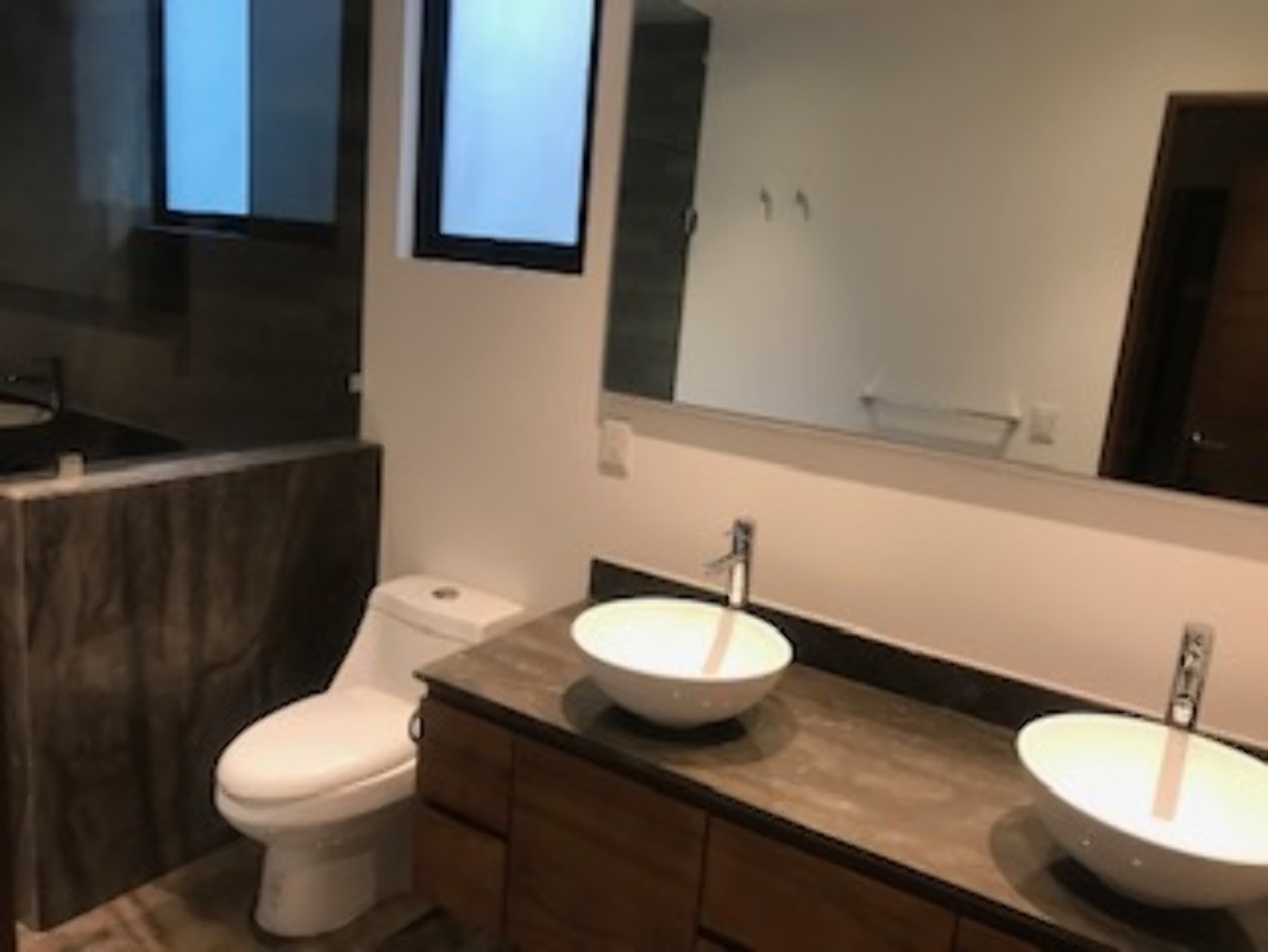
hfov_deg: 63.4
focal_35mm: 28
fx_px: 1026
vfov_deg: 49.8
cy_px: 476
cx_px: 634
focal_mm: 3.99
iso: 40
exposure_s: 1/17
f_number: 1.8
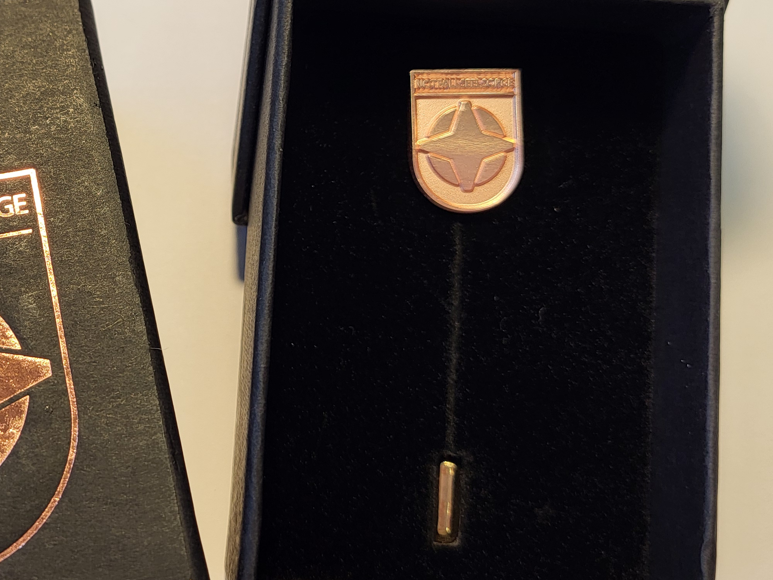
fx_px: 1161
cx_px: 161
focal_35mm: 52
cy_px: 153
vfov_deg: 27.7
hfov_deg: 35.7
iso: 40
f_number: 1.8
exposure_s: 1/124
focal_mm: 5.4
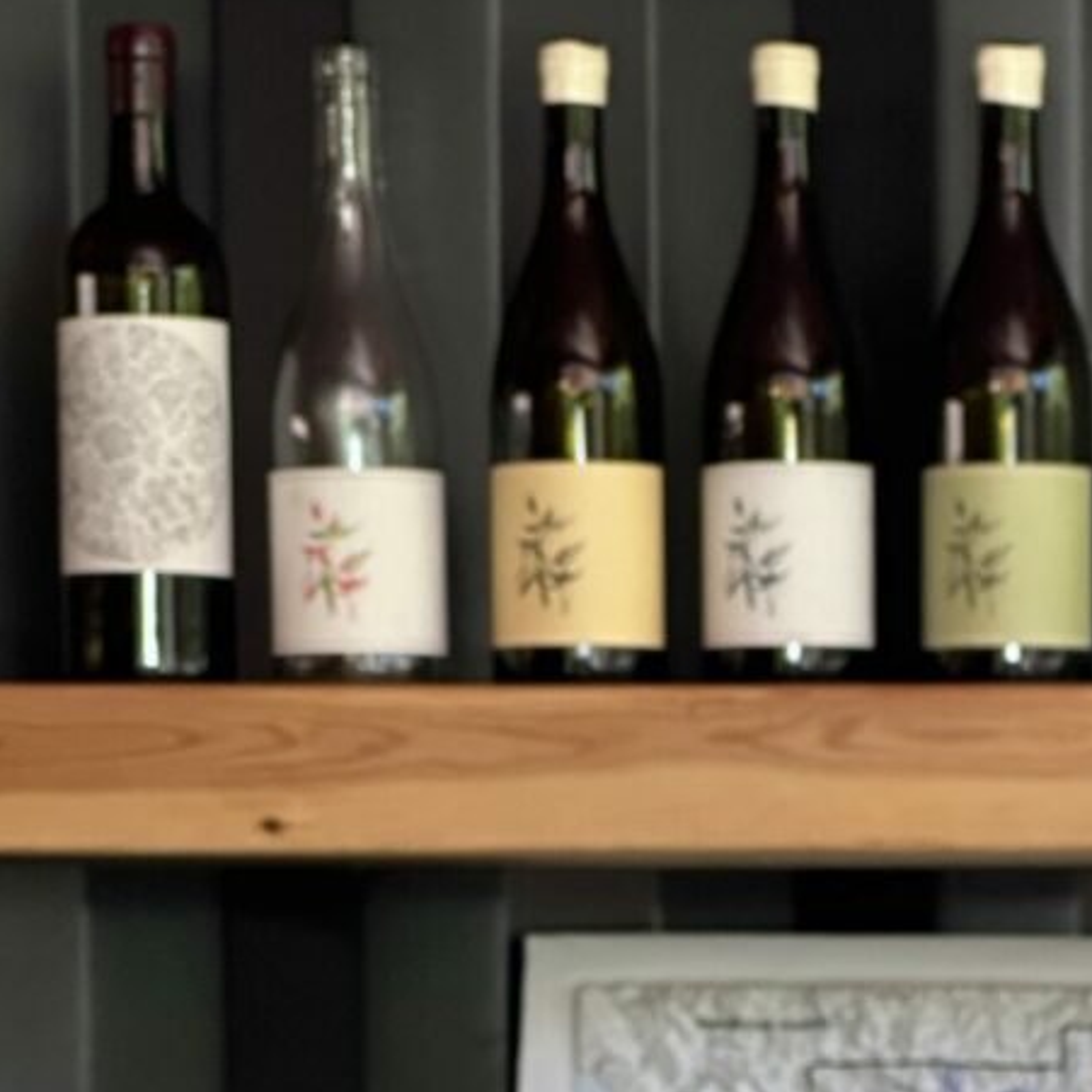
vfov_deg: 8.3
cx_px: 1232
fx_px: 7352
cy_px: 1626
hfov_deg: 8.4
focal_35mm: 206
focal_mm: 9
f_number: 2.8
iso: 80
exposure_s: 1/99
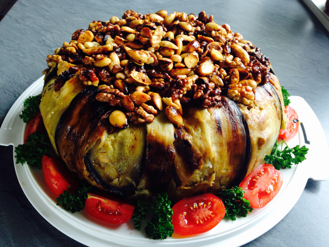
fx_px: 314
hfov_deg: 55.4
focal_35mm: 33
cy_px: 124
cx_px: 164
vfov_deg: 42.9
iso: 50
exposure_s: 1/20
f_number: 2.4
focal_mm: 4.12
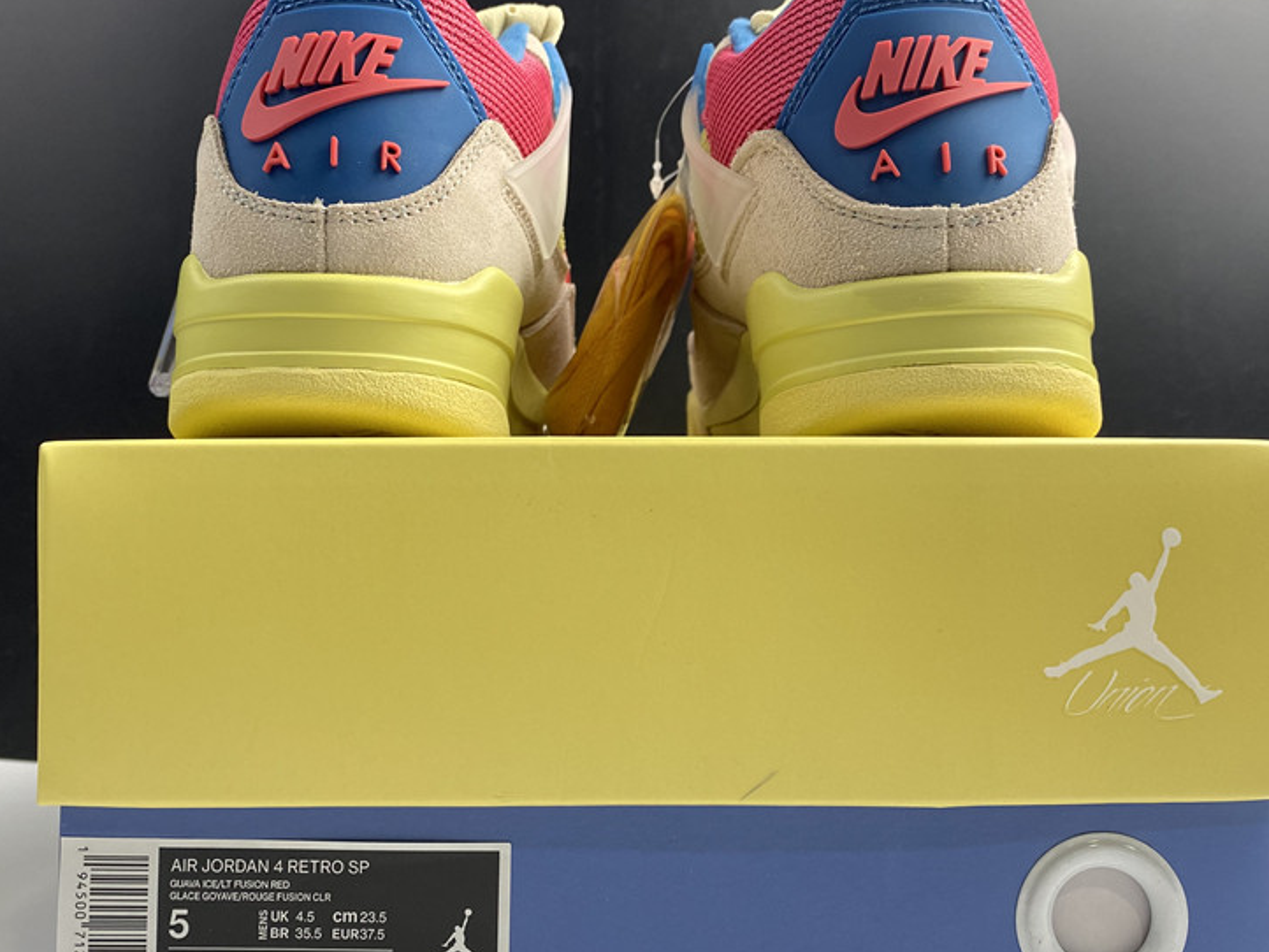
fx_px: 1320
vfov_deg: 39.6
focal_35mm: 36
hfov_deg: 51.3
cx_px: 631
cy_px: 436
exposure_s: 1/100
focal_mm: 4.25
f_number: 1.8
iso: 80
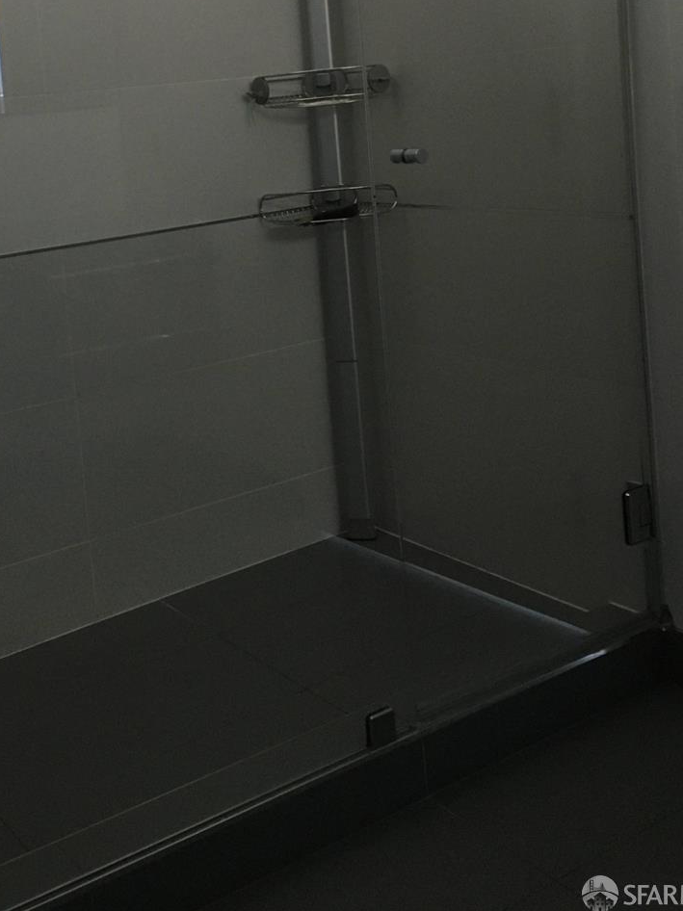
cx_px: 192
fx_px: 1211
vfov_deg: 39.7
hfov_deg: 31.1
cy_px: 194
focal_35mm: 46
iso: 125
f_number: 2.2
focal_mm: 4.15
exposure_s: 1/30
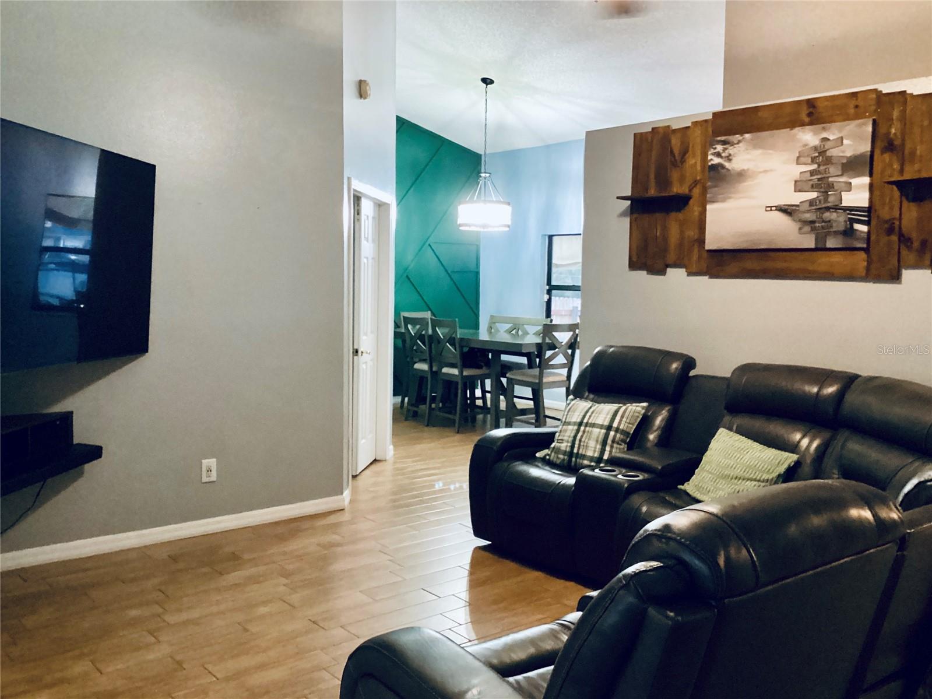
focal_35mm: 31
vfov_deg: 45.4
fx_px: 835
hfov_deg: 58.4
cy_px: 350
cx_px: 466
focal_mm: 3.3
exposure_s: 1/30
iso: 640
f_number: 2.4
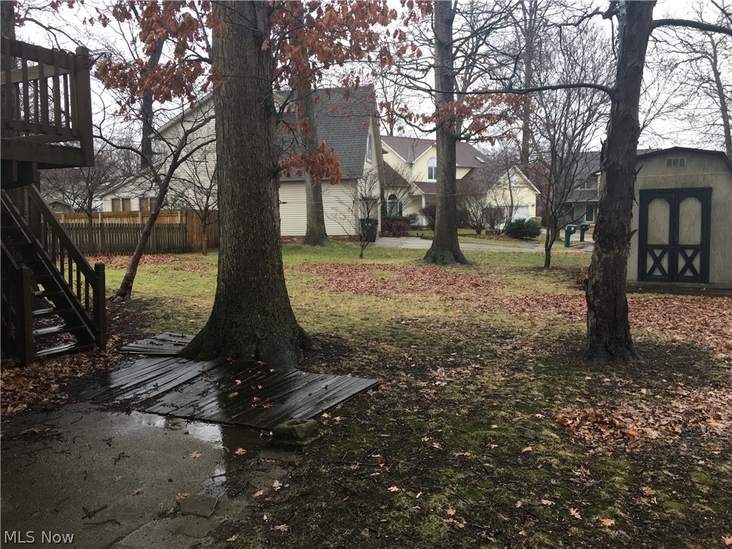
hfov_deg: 61.7
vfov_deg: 48.2
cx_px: 366
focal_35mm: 29
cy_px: 274
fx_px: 613
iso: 40
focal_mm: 4.15
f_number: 2.2
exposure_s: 1/120
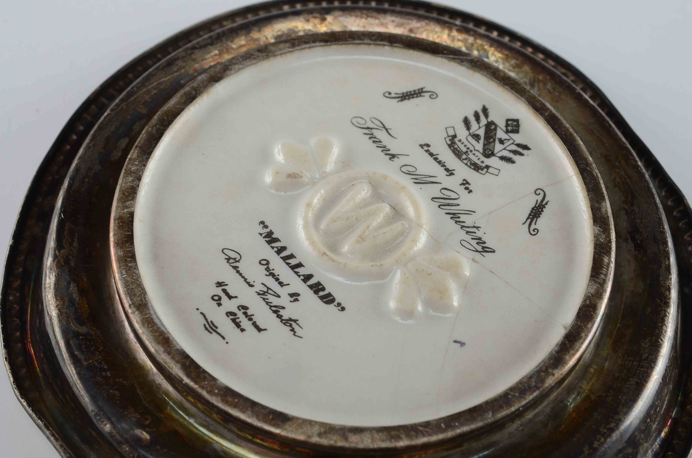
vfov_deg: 20.5
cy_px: 229
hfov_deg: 30.6
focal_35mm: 66
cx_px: 346
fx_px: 1266
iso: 100
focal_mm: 44
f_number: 13
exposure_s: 1/80
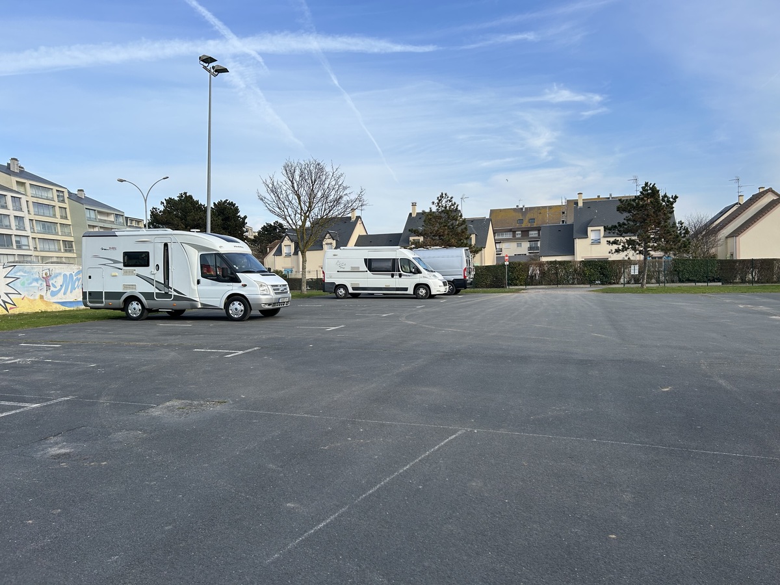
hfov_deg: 67.3
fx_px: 586
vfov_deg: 53.1
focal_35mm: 26
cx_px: 390
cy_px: 292
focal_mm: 5.7
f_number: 1.5
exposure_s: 1/2513
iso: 50
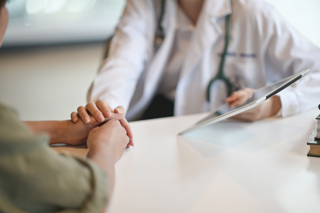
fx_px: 933
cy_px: 106
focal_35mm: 105
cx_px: 160
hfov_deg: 19.5
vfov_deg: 13.0
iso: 200
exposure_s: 1/160
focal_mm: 105
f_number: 1.4
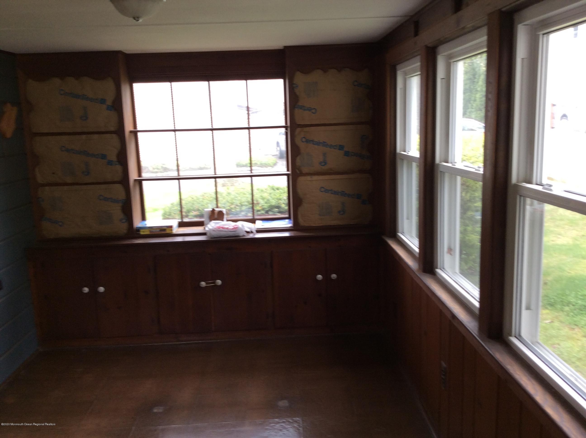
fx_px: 541
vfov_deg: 44.1
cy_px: 219
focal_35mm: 32
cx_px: 293
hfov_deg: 56.9
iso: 32
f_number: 2.4
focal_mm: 3.3
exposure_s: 1/40
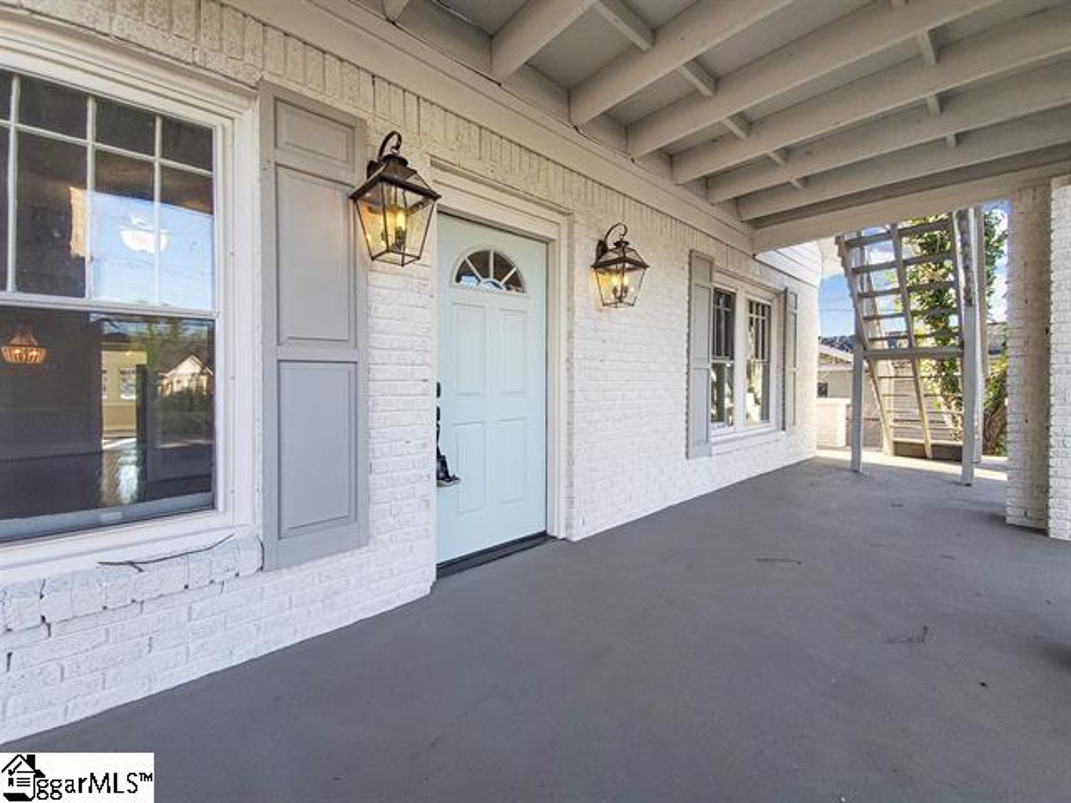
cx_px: 536
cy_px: 402
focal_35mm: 13
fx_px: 402
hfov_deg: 106.2
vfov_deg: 89.9
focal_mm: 1.8
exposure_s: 1/120
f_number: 2.2
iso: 80
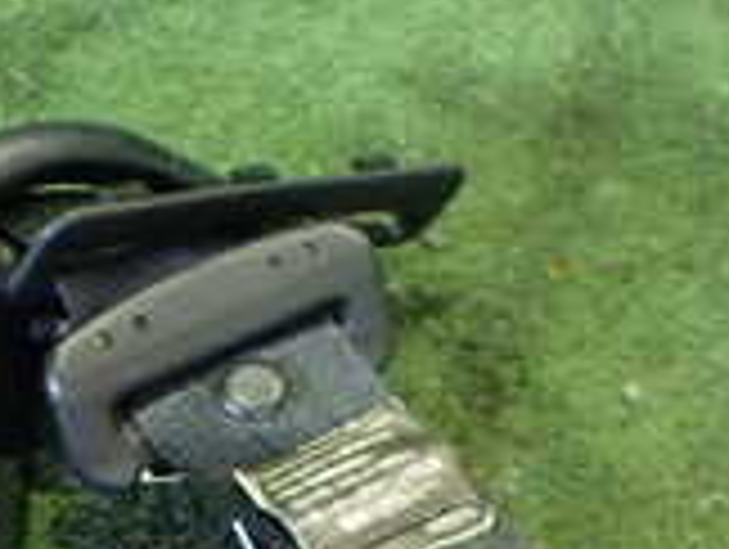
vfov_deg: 12.9
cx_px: 99
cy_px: 720
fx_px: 2341
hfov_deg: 17.5
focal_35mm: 111
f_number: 2.3
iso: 800
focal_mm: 5.4
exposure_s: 1/30
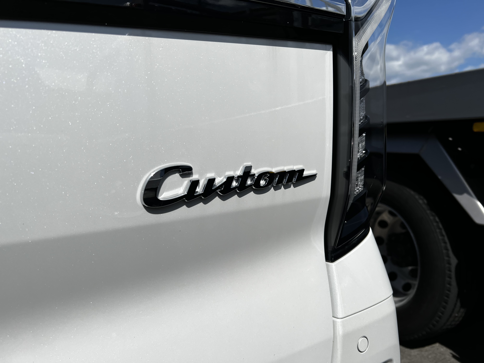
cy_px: 182
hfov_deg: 67.3
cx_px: 242
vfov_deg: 53.1
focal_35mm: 26
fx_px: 364
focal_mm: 5.7
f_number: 1.5
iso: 50
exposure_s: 1/11364
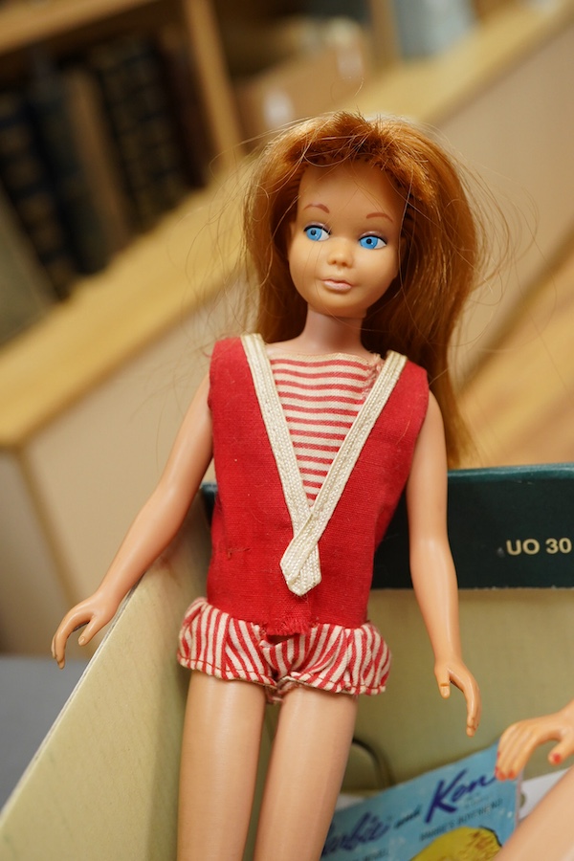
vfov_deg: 43.6
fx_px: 1076
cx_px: 287
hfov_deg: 29.9
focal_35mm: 45
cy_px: 430
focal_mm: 30
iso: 1250
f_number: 9
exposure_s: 1/125
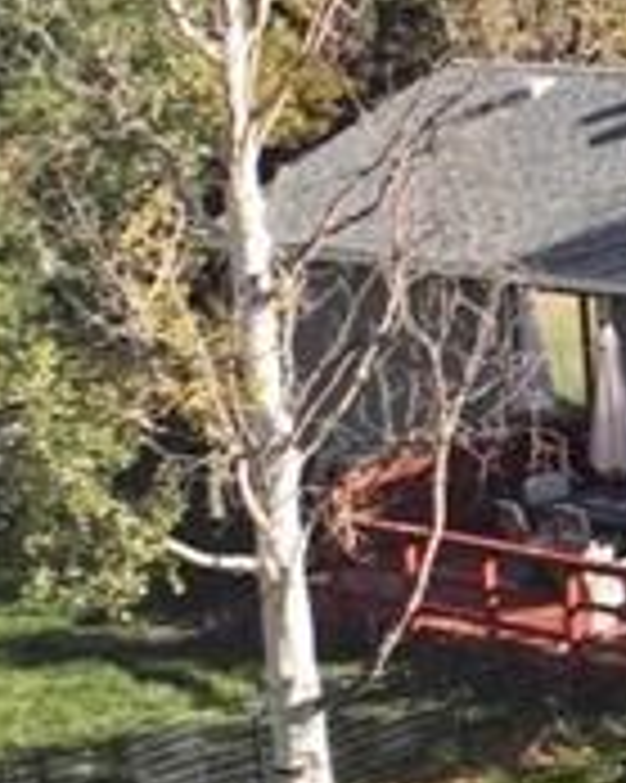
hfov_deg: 8.1
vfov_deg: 14.0
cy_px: 313
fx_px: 3199
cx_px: 2283
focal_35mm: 138
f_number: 2.8
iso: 150
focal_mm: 12.29
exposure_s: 1/200
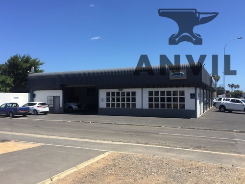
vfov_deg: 48.2
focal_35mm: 29
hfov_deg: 61.7
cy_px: 92
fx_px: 205
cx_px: 122
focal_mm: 4.15
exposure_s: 1/1883
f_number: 2.2
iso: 32
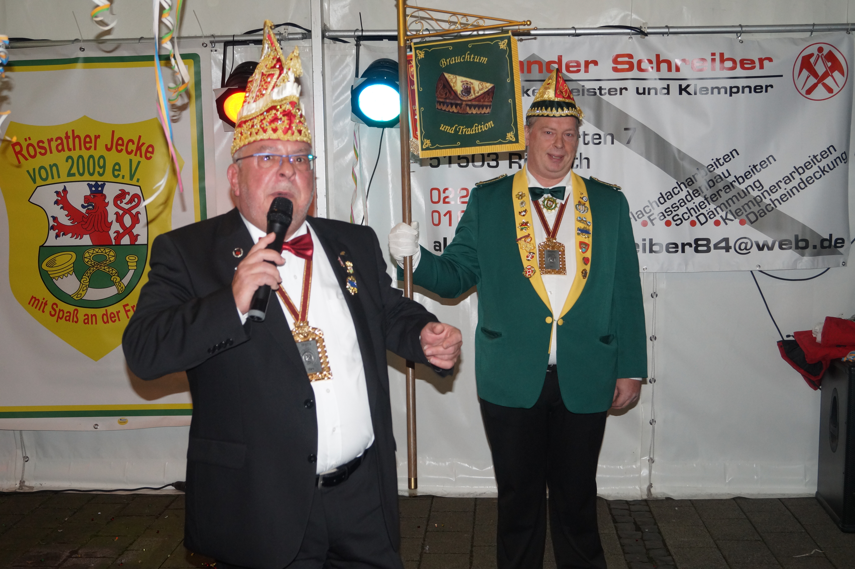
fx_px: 1246
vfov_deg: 25.7
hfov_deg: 37.9
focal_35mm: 52
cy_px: 284
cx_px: 428
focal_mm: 35
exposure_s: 1/60
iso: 800
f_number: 4.5
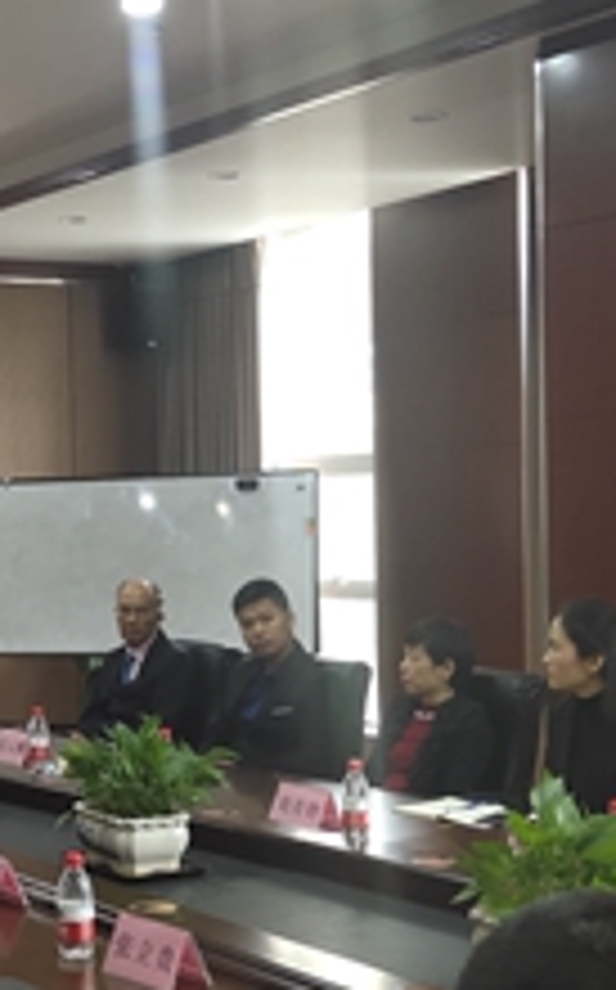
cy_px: 569
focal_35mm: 70
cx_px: -36
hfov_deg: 18.0
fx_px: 1885
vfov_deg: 29.4
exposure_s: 1/50
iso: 205
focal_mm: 4.27
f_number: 1.8
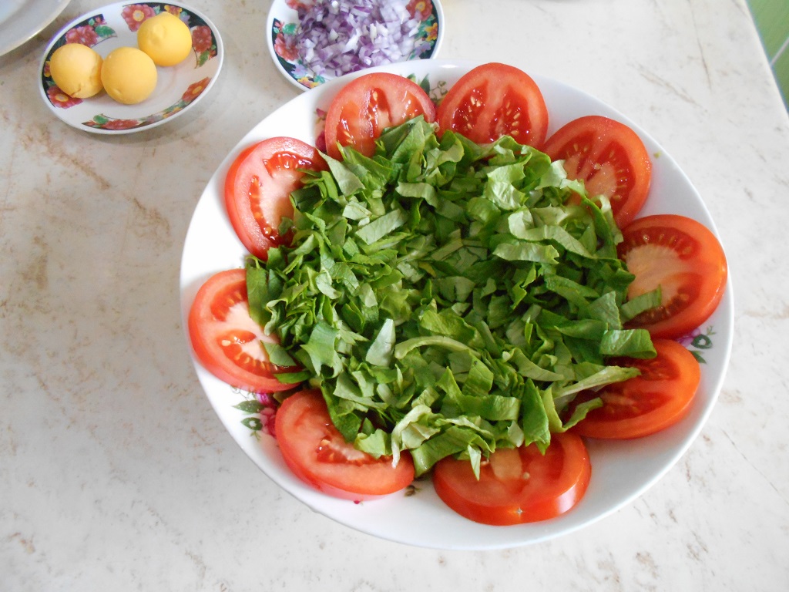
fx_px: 593
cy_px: 296
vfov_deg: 53.1
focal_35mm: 26
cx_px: 394
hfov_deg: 67.3
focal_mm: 4.6
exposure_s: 1/40
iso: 800
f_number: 3.2
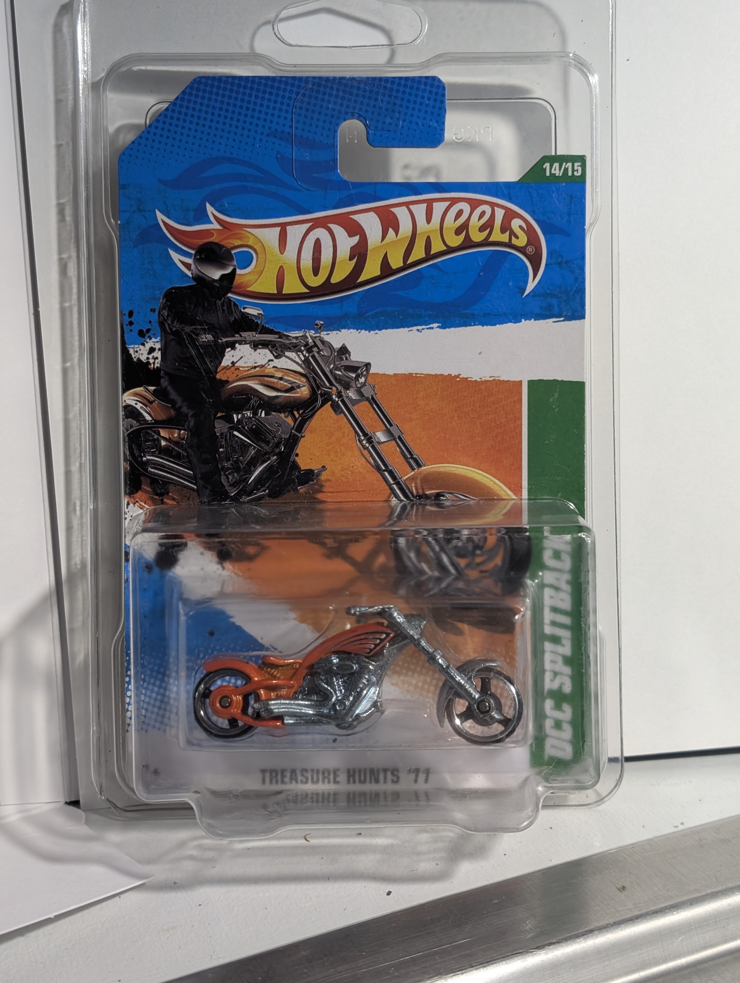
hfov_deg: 29.7
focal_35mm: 49
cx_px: 370
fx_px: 1393
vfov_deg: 38.9
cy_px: 492
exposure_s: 1/77
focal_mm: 6.9
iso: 178
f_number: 1.68
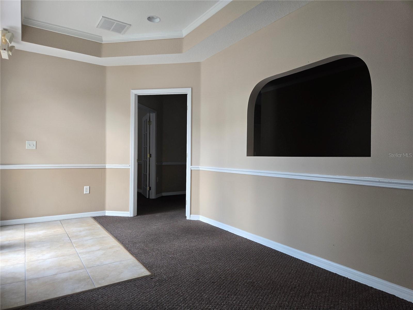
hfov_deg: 73.9
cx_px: 206
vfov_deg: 58.9
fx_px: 274
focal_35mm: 23
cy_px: 155
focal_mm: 5.4
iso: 80
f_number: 1.8
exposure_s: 1/60
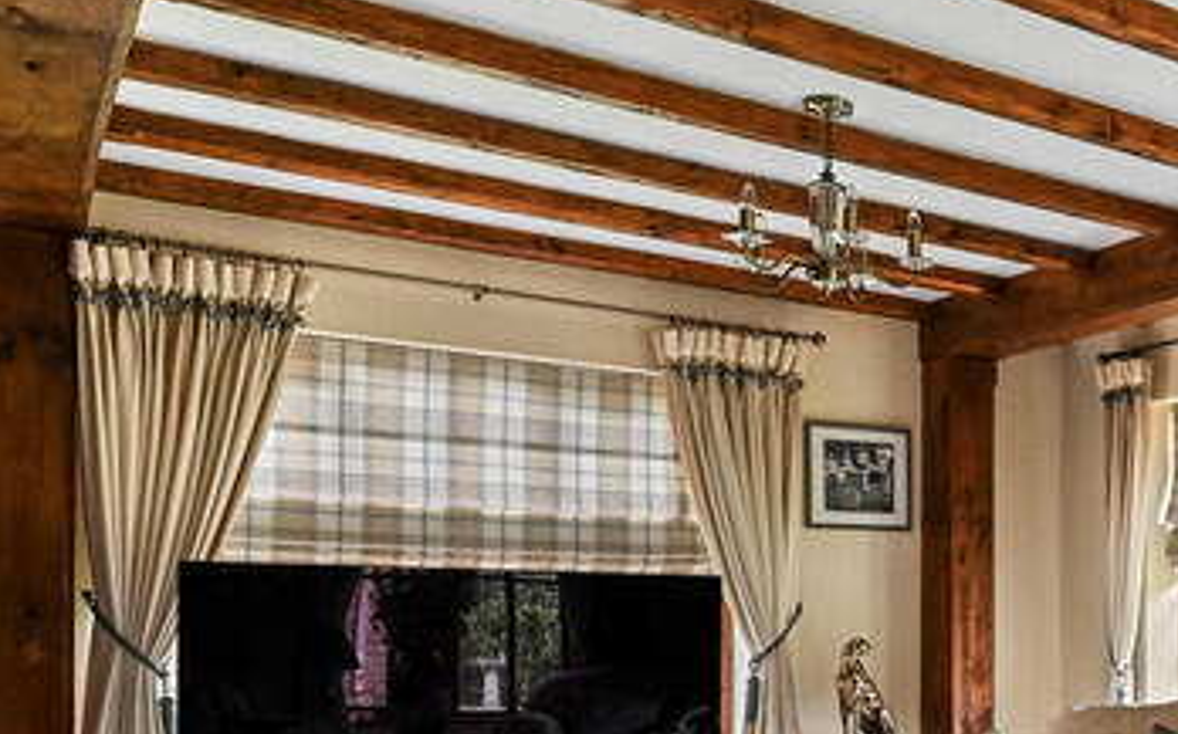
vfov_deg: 29.8
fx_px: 1348
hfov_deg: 36.8
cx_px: 1398
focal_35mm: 42
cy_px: 590
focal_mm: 14
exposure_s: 1.6
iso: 400
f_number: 8
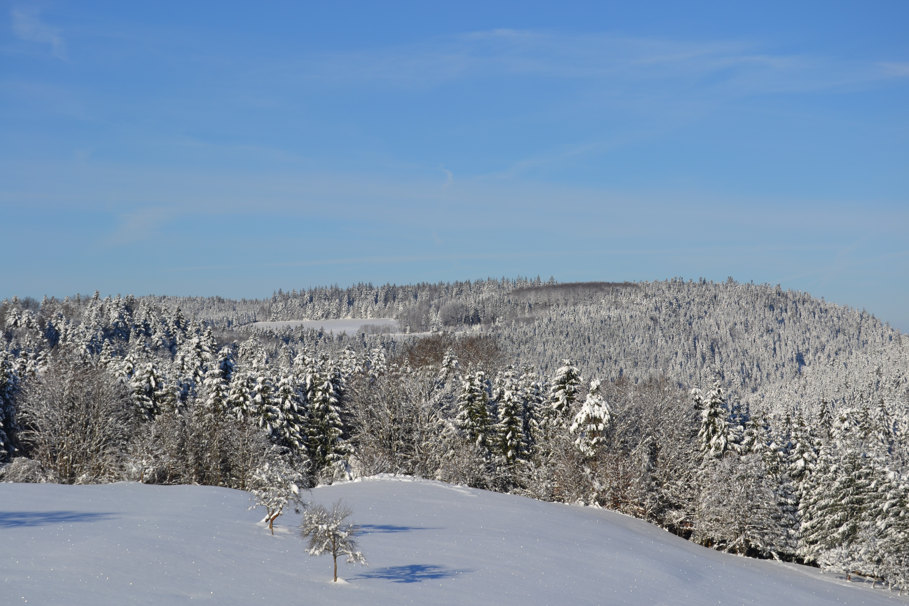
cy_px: 303
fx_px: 2083
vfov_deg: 16.6
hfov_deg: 24.6
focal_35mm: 82
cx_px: 454
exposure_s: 1/500
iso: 100
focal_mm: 55
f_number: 8
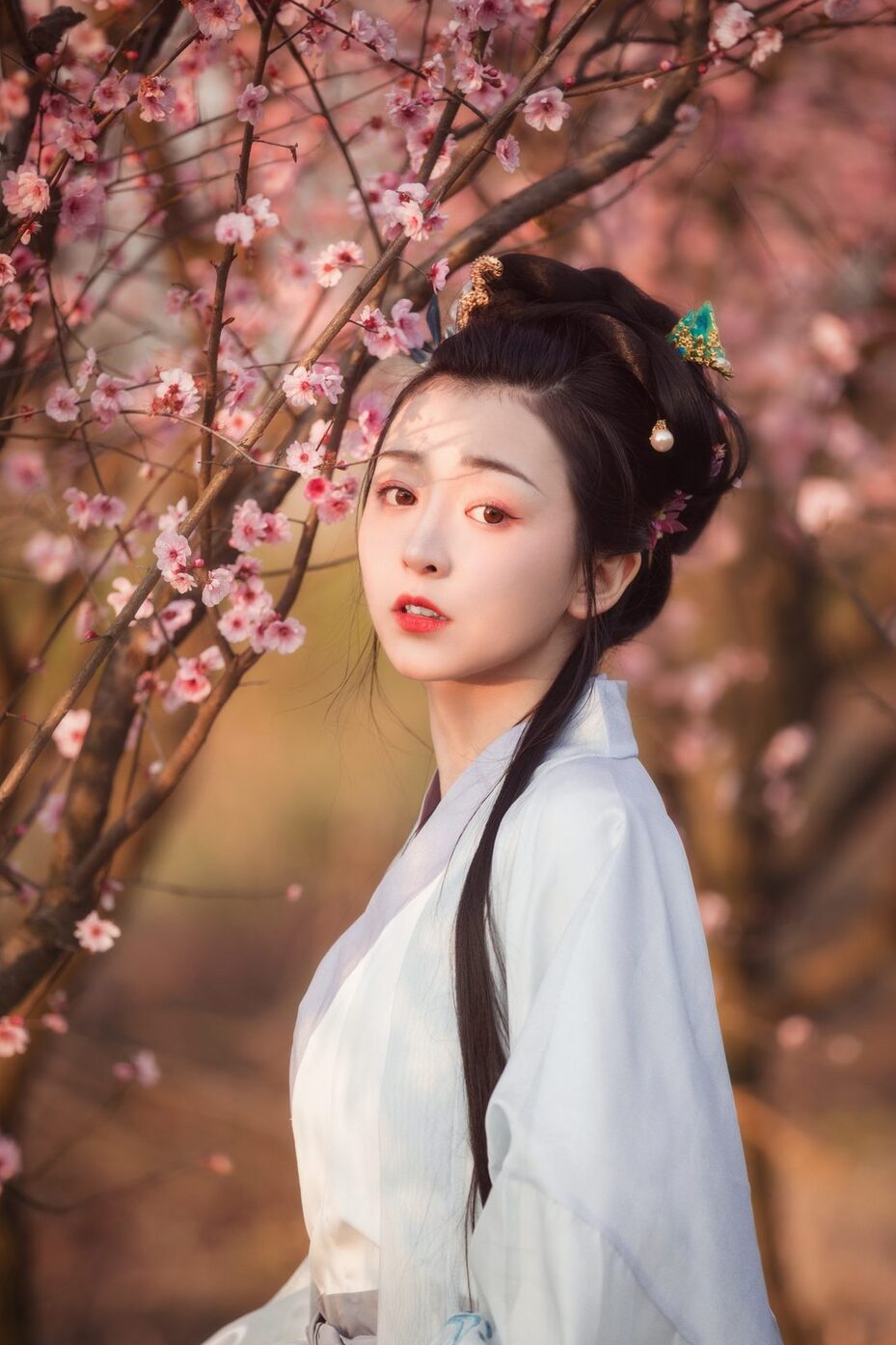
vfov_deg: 11.8
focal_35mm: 174
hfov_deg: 7.9
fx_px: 6497
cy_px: 748
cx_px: 475
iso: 200
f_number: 2.8
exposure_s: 1/500
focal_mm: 155
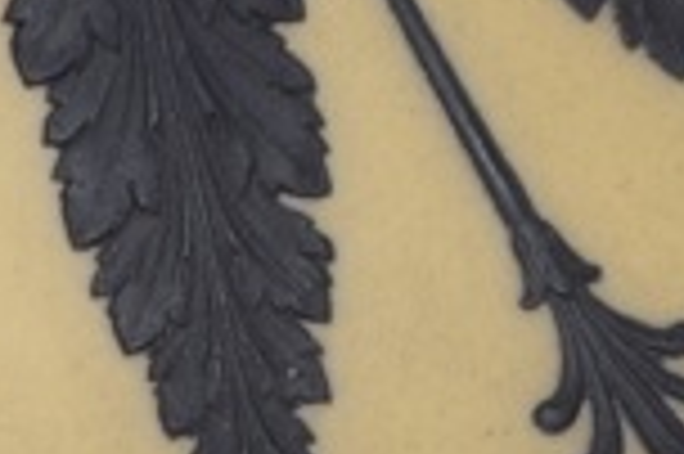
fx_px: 10292
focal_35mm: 542
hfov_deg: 3.8
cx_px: -40
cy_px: -258
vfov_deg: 2.5
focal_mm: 55
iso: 280
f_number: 5.6
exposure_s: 1/60
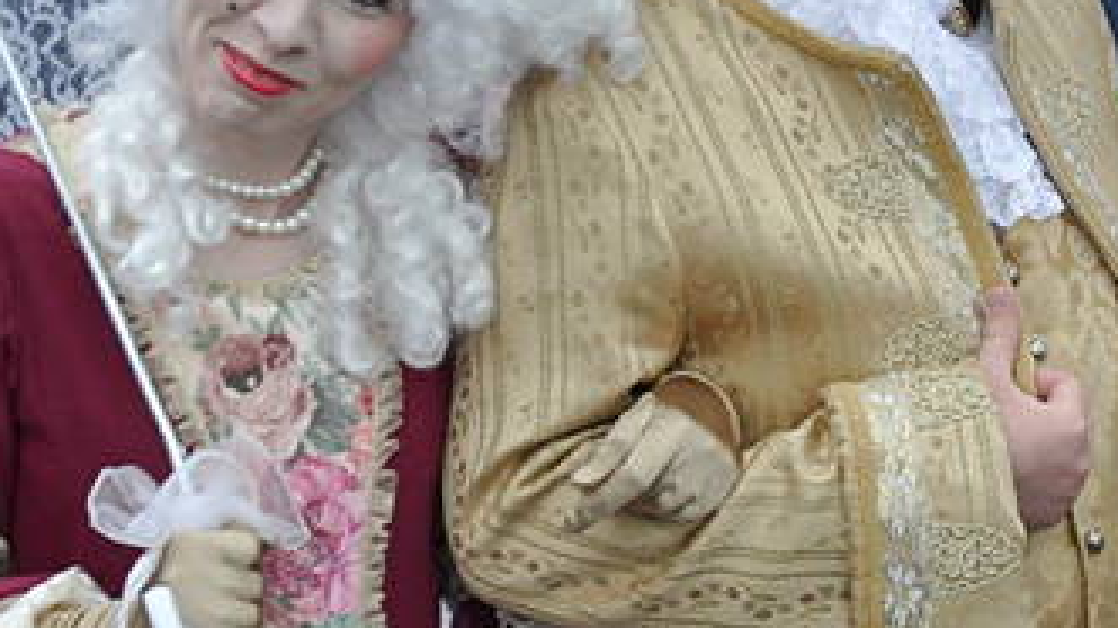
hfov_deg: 9.2
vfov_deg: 5.2
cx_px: 834
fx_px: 6935
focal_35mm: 234
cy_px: 73
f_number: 8
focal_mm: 58
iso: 1250
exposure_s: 1/1600
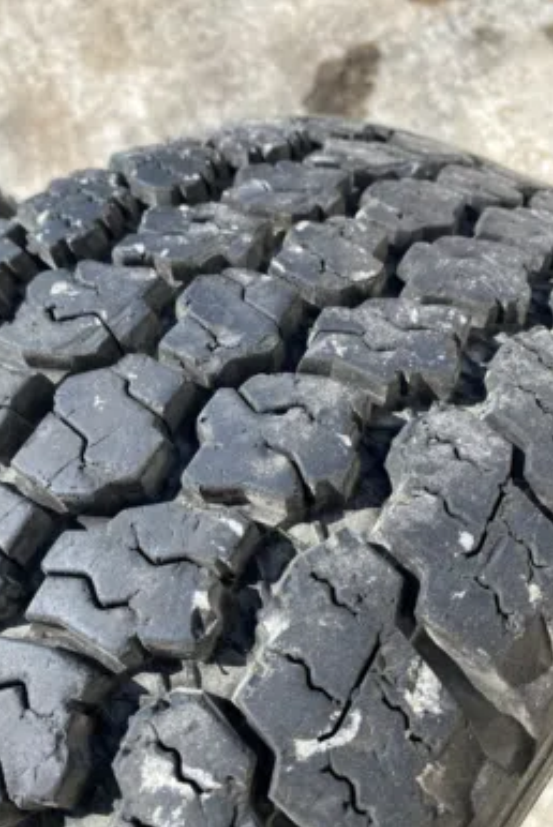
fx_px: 644
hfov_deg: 46.3
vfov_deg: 65.4
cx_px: 236
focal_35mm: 28
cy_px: 426
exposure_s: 1/1701
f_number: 1.8
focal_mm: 4.25
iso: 32
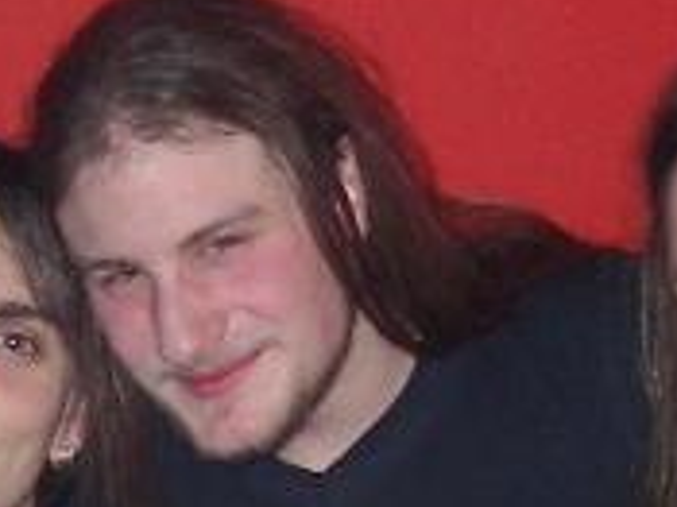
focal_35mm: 139
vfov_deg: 10.4
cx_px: 317
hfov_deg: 14.2
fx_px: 2717
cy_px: 712
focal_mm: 5.8
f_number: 2.6
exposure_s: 1/60
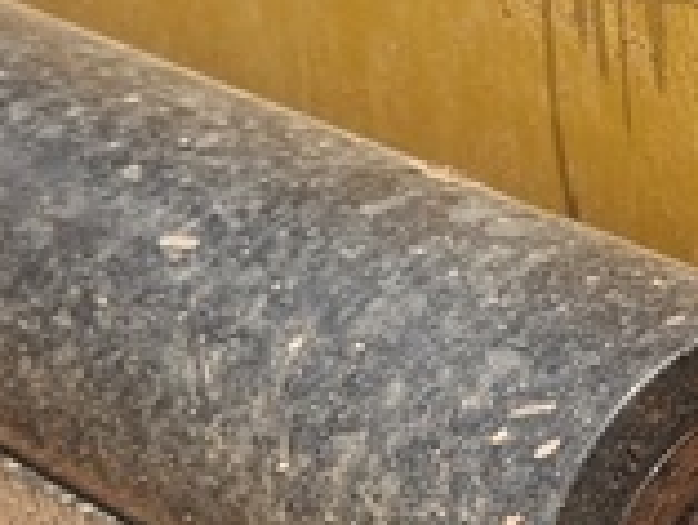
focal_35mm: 176
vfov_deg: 8.4
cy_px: 383
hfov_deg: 10.8
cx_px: 1094
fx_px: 3552
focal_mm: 5.4
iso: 20
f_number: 1.8
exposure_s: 1/1212
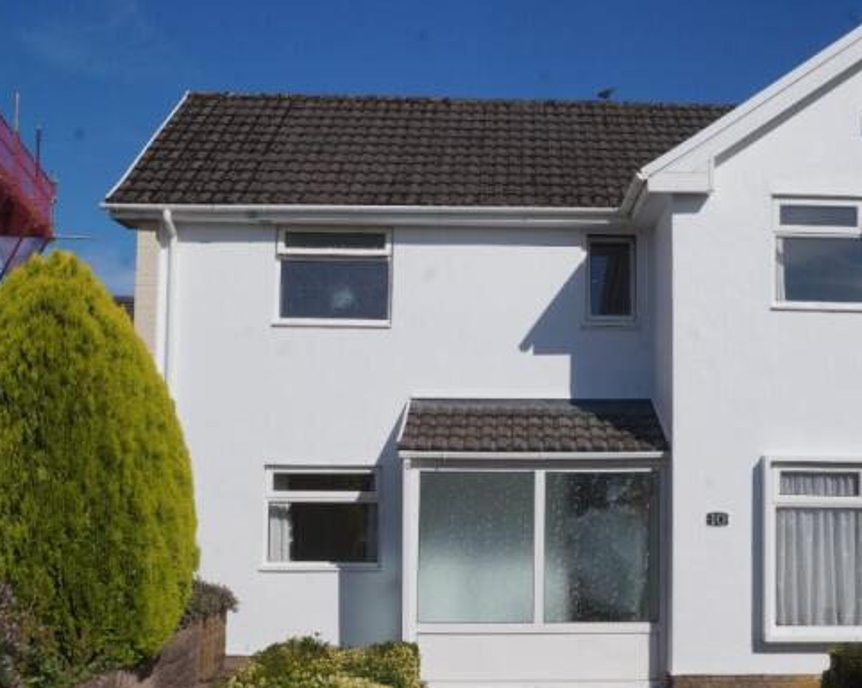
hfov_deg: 39.8
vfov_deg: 32.7
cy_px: 389
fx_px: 1173
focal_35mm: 46
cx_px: 578
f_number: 18
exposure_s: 1/160
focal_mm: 24
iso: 100
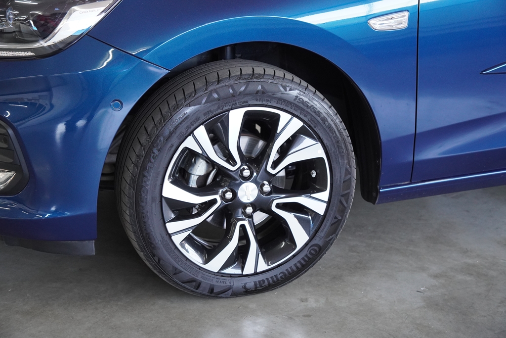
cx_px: 253
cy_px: 169
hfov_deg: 34.2
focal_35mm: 58
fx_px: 822
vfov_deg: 23.2
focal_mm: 39
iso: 1600
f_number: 3.5
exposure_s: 1/160
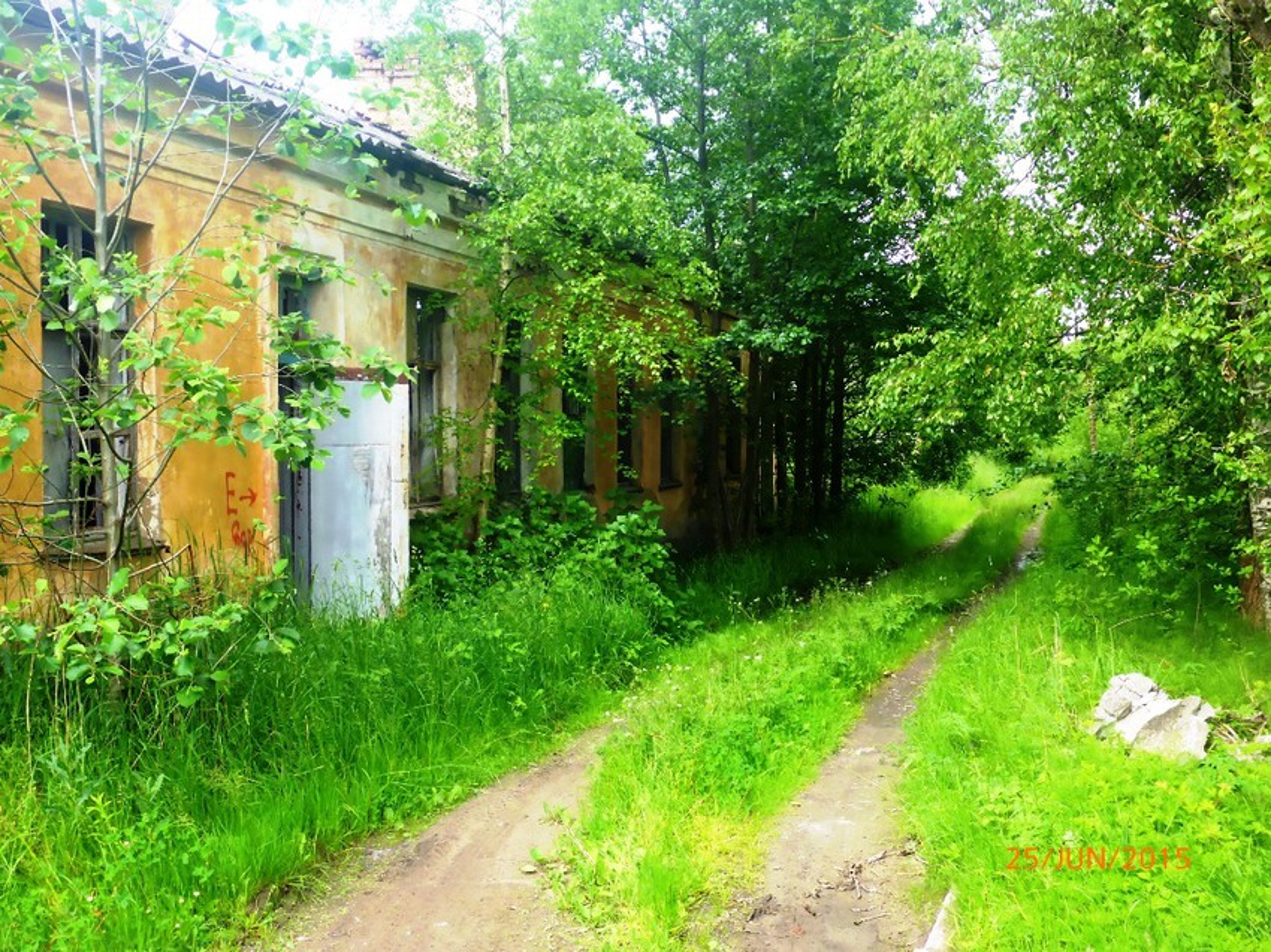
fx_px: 1578
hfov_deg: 43.9
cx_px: 636
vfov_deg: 33.6
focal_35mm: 43
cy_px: 476
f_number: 4.2
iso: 200
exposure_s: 1/60
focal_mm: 7.4
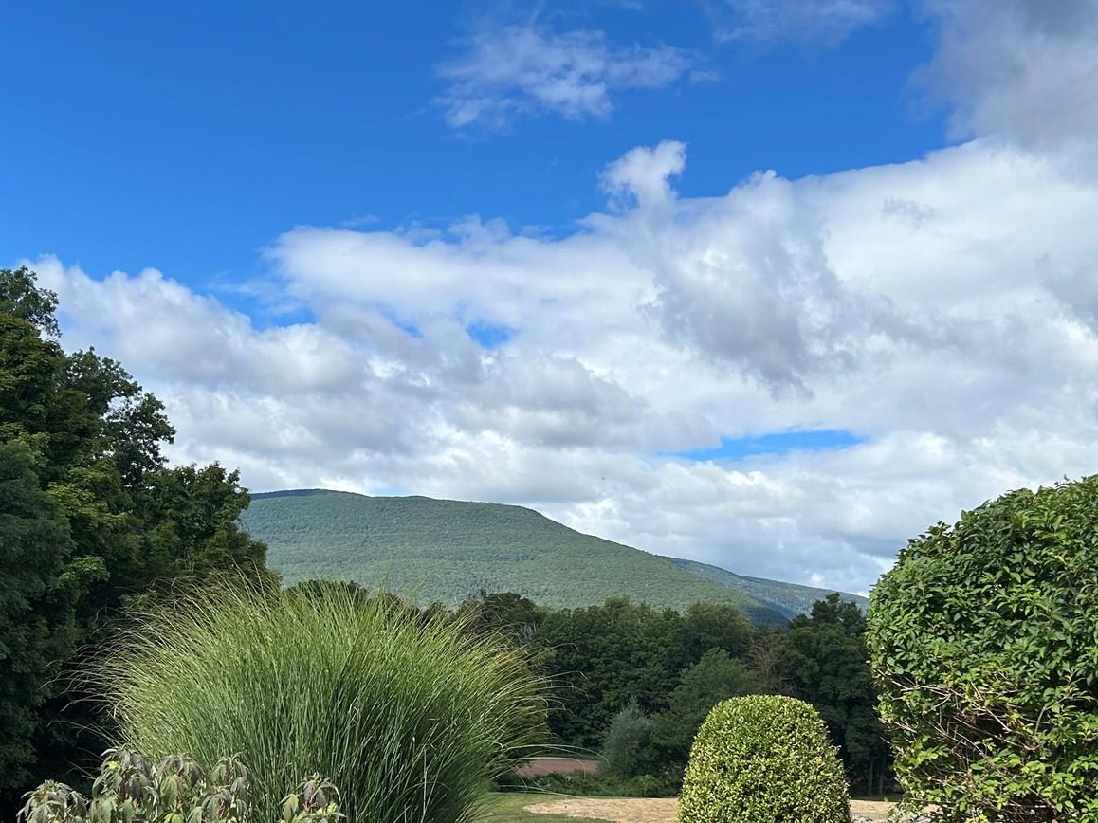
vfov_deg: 31.1
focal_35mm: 46
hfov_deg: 41.2
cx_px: 507
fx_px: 1459
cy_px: 583
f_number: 1.5
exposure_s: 1/4444
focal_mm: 5.7
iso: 50
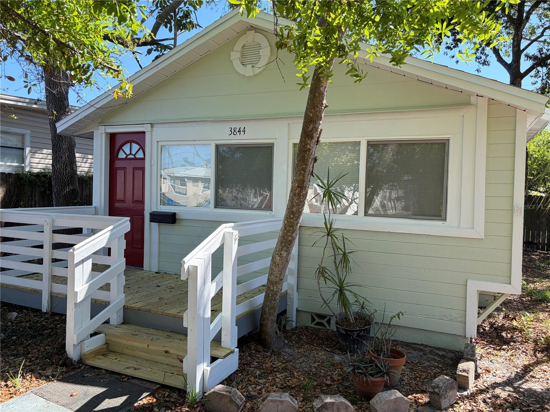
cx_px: 275
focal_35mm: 26
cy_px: 206
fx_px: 413
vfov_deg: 53.1
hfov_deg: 67.3
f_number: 1.6
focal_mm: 5.96
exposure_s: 1/1155
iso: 64
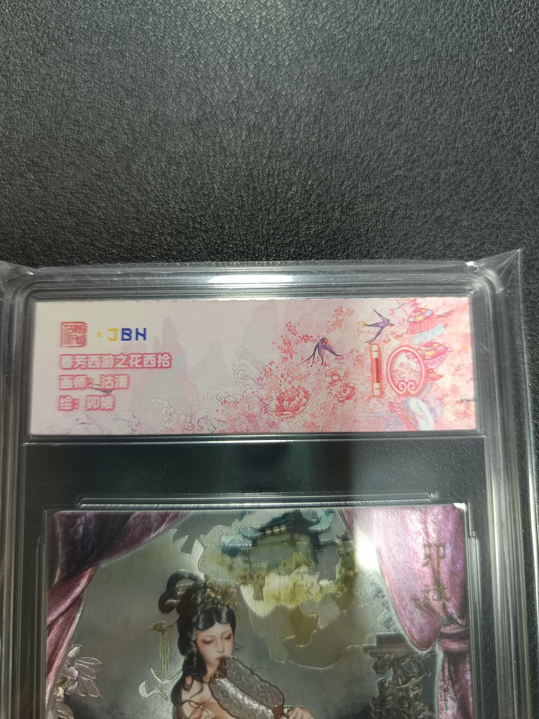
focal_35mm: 25
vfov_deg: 69.4
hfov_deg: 54.9
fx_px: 519
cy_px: 352
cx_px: 265
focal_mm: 5.31
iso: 904
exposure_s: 1/33.3
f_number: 1.7
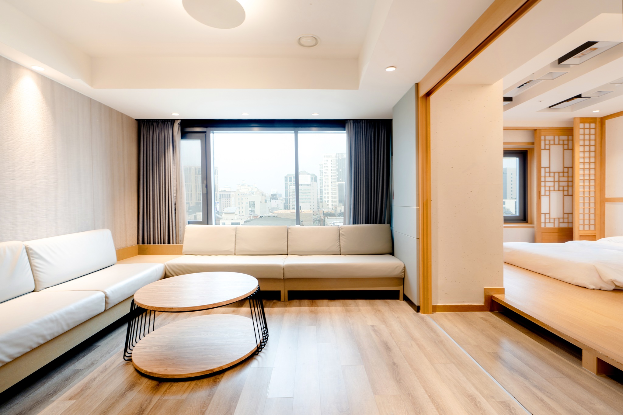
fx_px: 277
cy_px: 208
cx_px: 312
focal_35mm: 16
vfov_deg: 73.7
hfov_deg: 96.7
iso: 100
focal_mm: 16
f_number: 9
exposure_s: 1/3
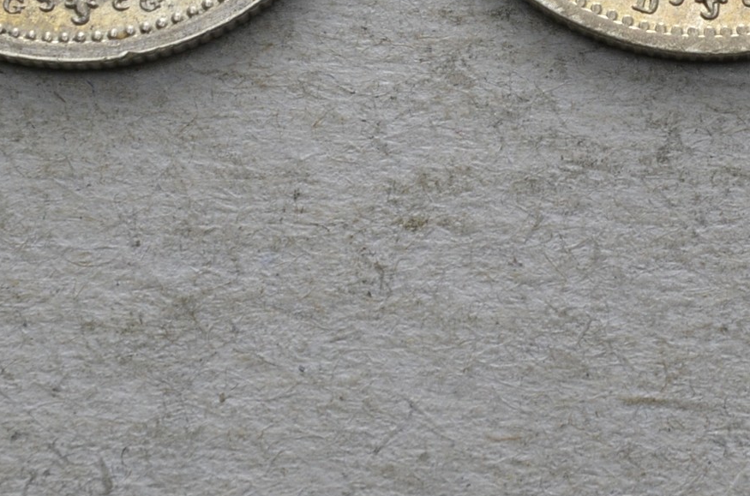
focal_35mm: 232
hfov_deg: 8.8
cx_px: 723
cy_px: -190
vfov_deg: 5.8
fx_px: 4830
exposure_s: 1/250
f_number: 14
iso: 400
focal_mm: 55
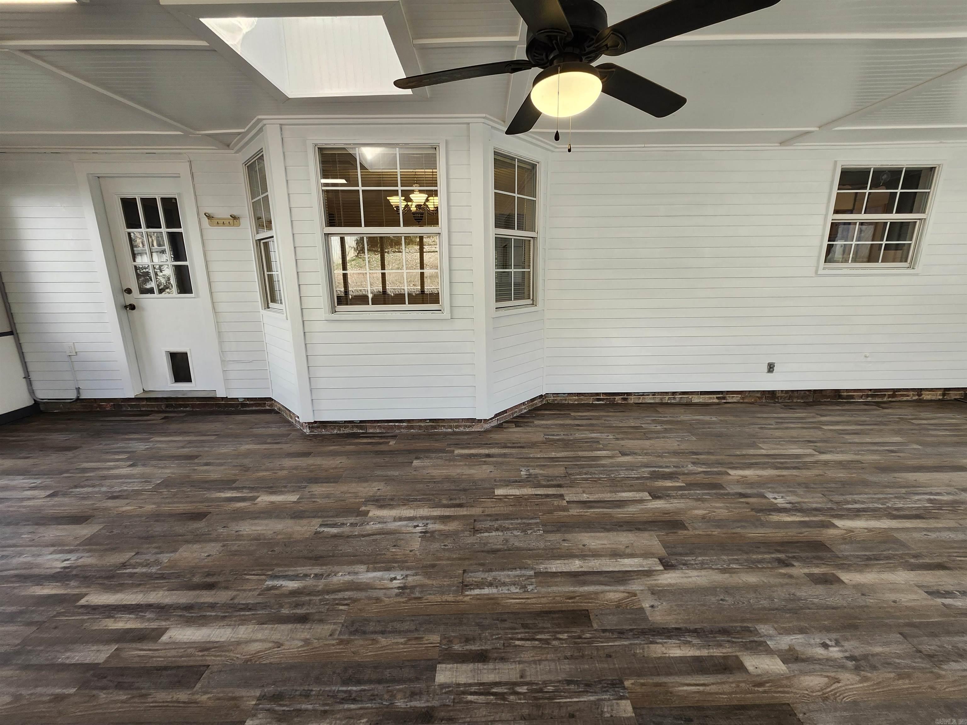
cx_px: 484
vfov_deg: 89.9
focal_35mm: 13
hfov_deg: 106.2
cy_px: 362
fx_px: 363
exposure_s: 1/60
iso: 50
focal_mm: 1.74
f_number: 2.2
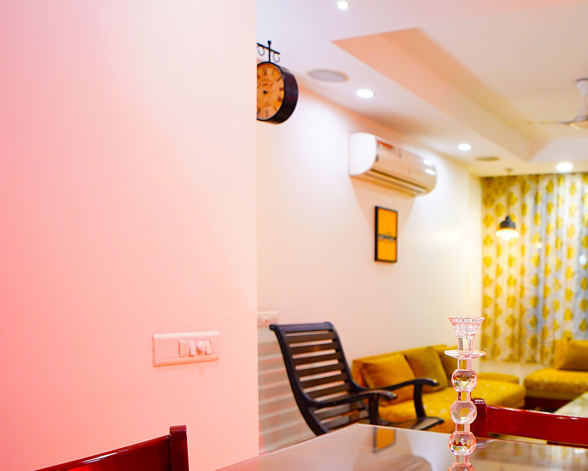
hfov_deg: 48.1
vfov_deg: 41.1
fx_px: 609
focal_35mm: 35
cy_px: 351
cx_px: 486
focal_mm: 18
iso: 1250
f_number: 2.8
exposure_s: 1/125
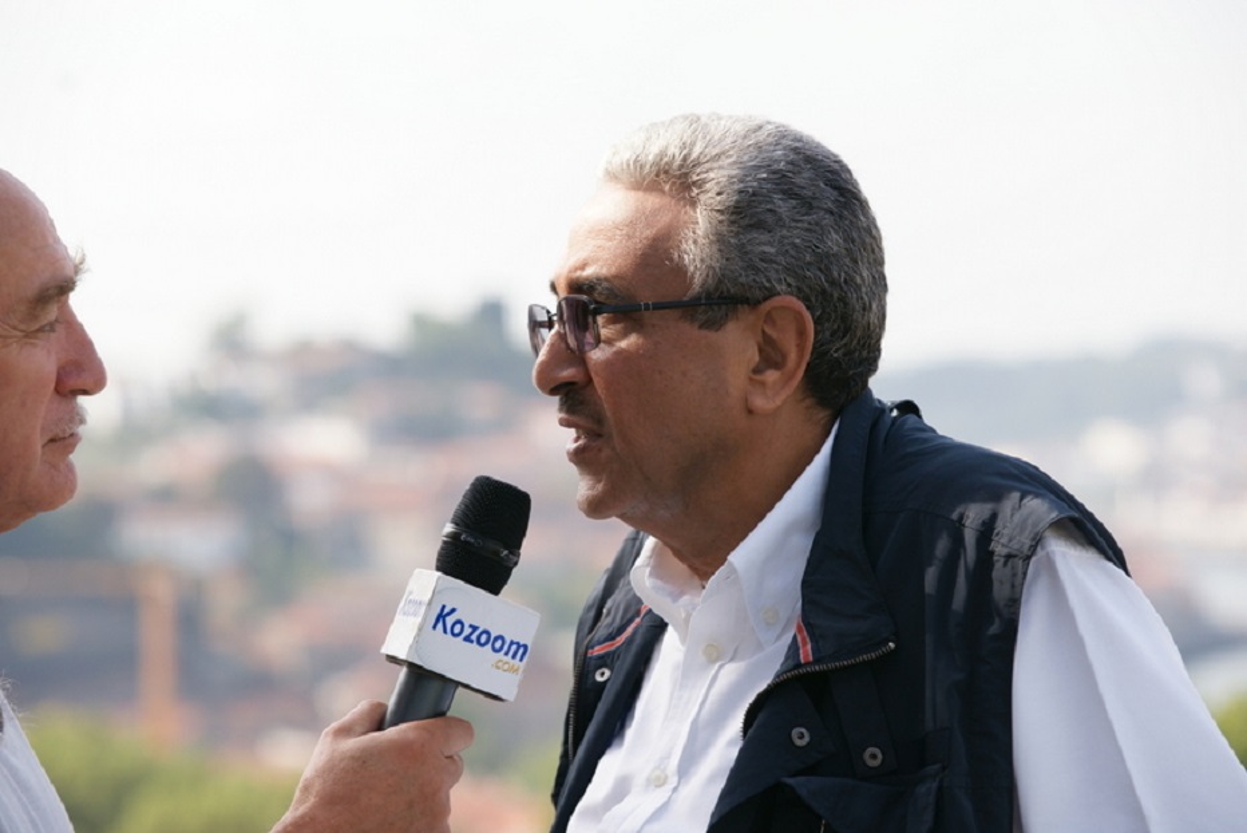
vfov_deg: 10.2
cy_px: 416
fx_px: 4677
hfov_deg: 15.2
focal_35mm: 135
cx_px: 624
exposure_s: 1/500
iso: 200
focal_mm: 135
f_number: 5.6
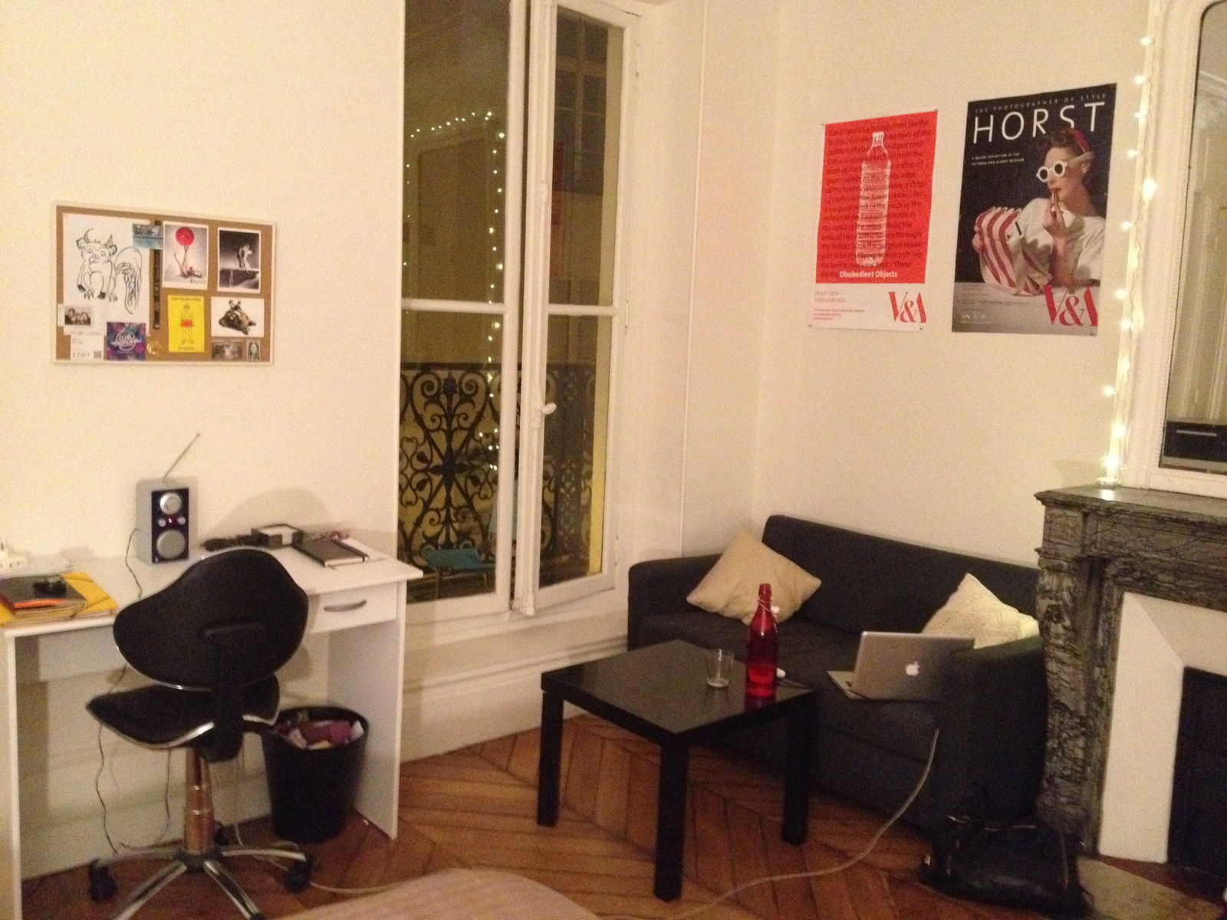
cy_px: 460
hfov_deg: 52.6
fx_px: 1241
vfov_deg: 40.7
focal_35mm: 35
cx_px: 614
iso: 800
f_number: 2.4
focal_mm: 4.28
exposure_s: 1/15
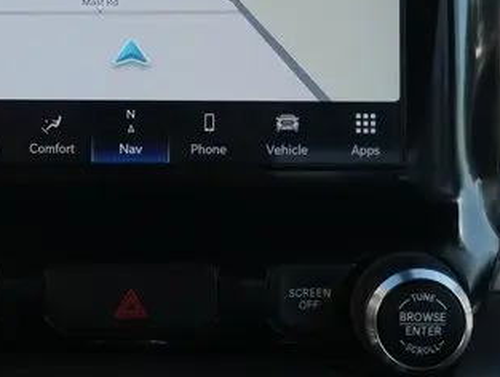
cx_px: 118
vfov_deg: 14.9
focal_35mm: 98
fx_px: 1418
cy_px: 22
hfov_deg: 19.8
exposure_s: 1/125
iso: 200
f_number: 5.2
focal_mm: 24
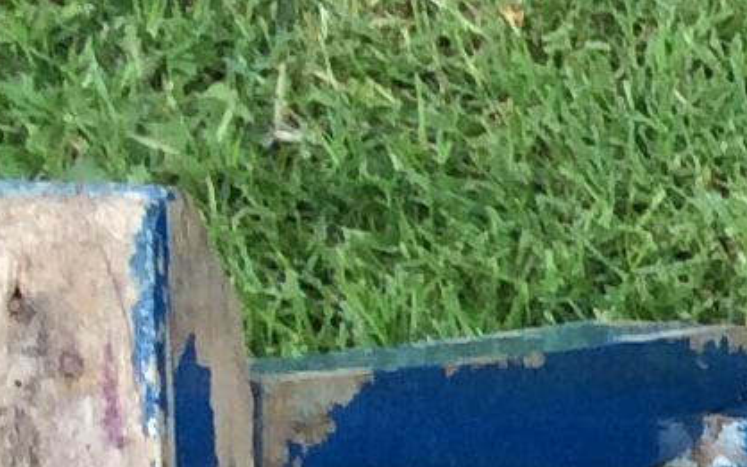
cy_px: 614
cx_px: 2035
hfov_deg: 8.7
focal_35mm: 210
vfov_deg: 6.2
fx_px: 4274
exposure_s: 1/232
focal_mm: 3.3
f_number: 2.4
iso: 32
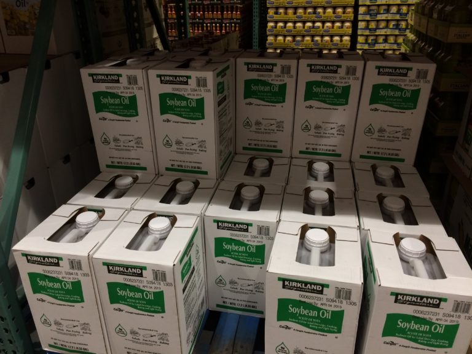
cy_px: 177
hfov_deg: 61.7
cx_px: 236
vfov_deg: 48.2
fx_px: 395
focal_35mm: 29
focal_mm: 4.15
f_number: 2.2
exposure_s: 1/33
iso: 50
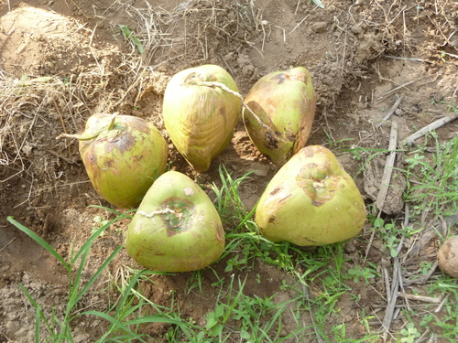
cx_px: 229
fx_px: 542
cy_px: 172
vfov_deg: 35.1
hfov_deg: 45.8
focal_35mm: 41
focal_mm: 7.4
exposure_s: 1/50
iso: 200
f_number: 3.7
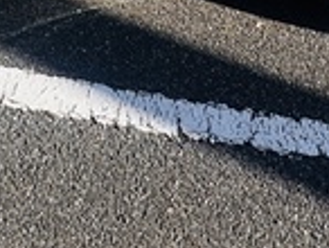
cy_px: -335
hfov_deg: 28.7
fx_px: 638
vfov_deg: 14.7
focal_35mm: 67
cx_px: 99
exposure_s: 1/1618
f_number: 2.2
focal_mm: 2.22
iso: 50
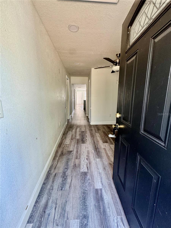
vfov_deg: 102.1
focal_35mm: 14
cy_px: 114
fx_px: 92
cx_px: 86
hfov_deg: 85.7
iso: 200
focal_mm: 2.22
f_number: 2.2
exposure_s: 1/99
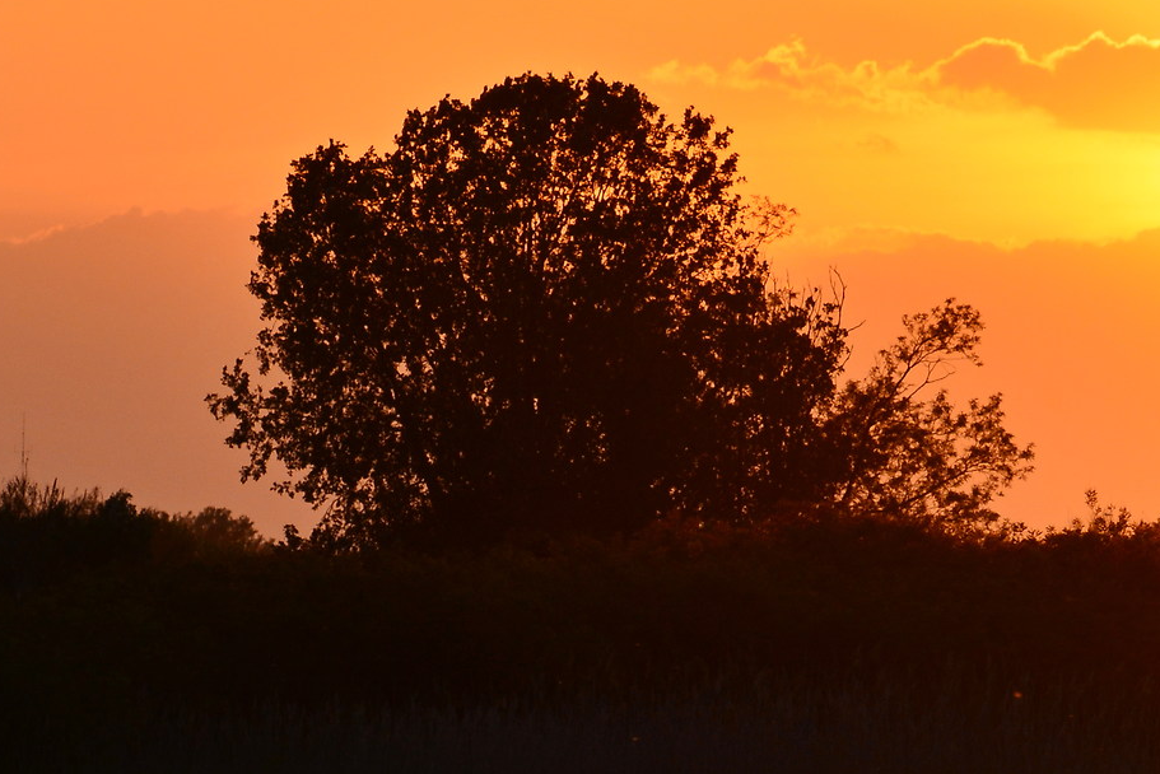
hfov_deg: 2.6
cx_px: 1084
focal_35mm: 790
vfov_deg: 1.7
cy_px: 867
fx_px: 25462
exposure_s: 1/320
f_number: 10
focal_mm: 200
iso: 200
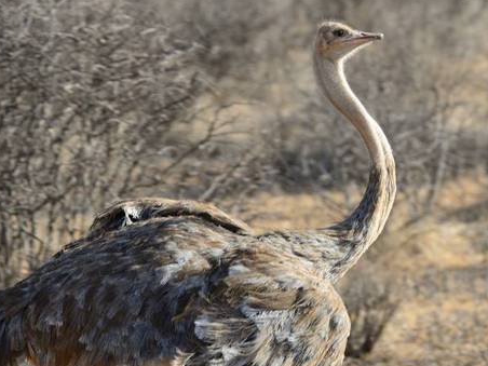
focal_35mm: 446
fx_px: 6287
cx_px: 314
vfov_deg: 3.3
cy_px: 243
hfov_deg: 4.4
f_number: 5.3
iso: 250
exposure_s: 1/500
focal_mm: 200
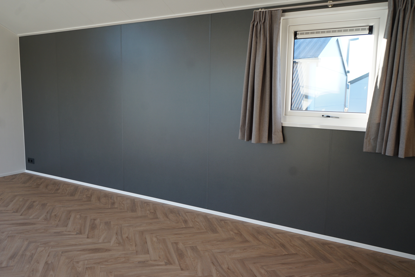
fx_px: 323
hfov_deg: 65.5
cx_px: 208
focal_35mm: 28
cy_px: 138
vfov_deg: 46.4
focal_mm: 28
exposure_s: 1/160
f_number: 4
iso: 320
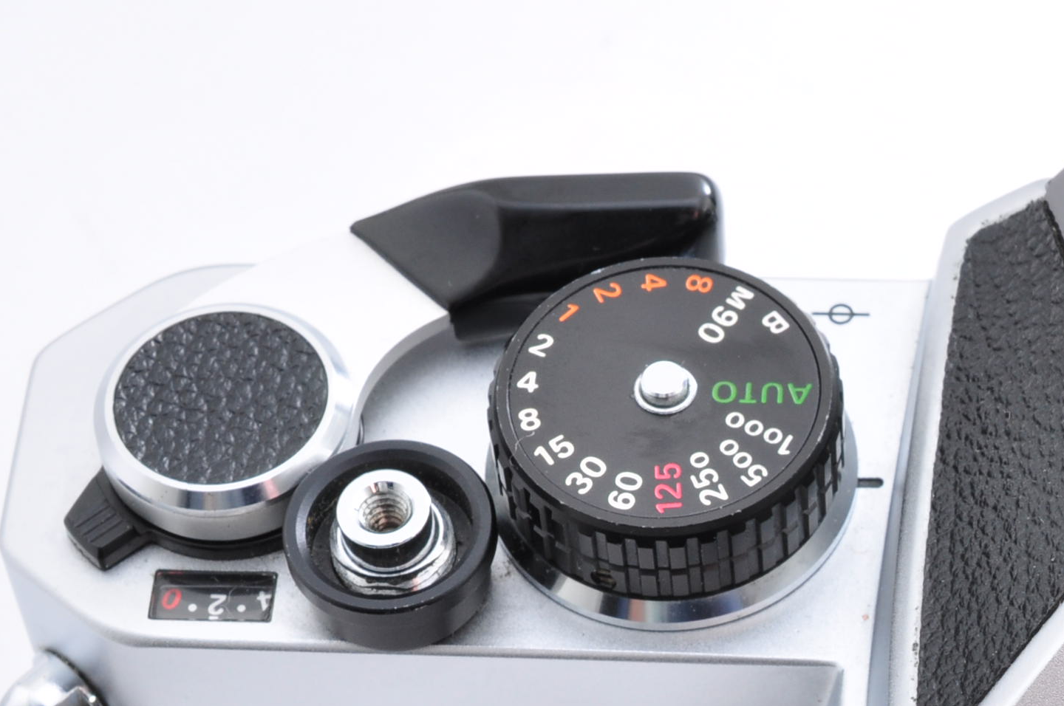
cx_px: 1044
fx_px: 3955
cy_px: 623
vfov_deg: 10.2
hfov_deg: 15.1
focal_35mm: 134
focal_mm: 40
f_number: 18
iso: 200
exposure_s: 1/200
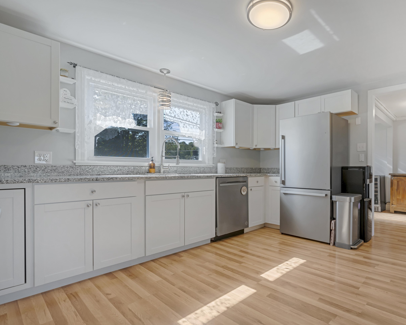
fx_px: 228
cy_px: 170
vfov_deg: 70.8
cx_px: 252
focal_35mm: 19
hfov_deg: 81.8
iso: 800
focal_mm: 16
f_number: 8
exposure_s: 1/125
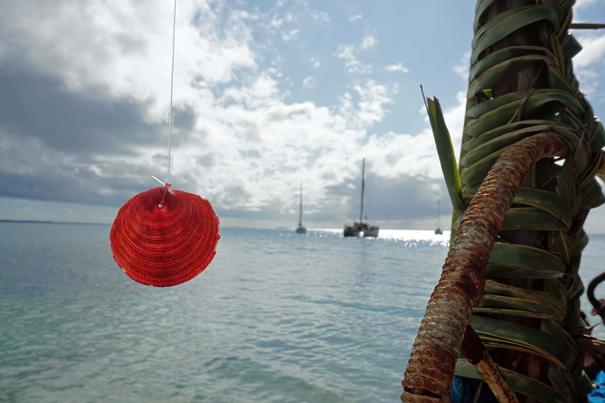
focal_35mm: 34
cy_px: 202
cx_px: 302
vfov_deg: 38.4
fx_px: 580
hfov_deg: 55.1
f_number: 9
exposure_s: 1/640
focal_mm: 23
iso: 100
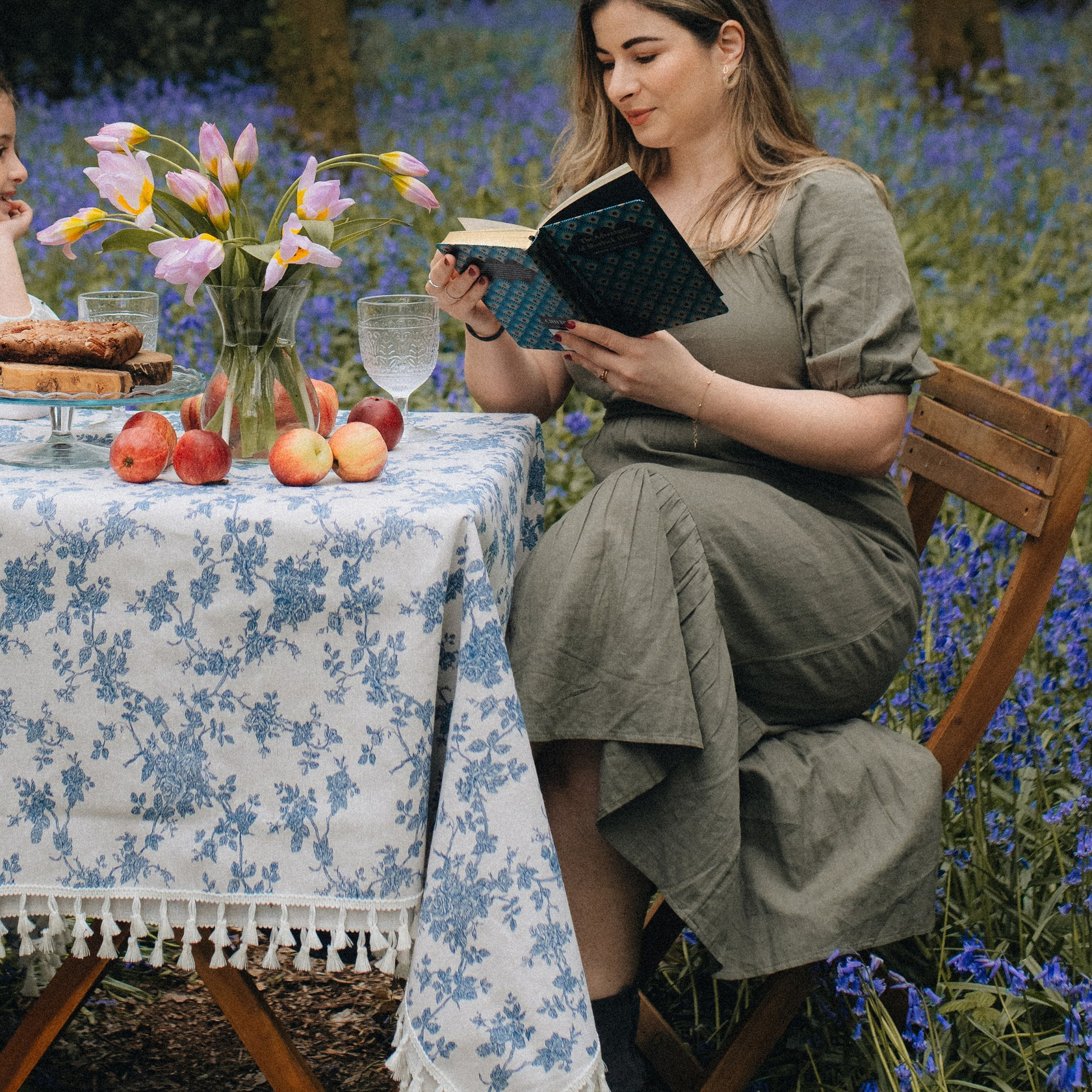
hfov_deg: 25.1
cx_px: 289
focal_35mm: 68
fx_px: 2427
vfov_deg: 25.0
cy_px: 244
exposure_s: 1/400
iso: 400
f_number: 2.5
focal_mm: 35
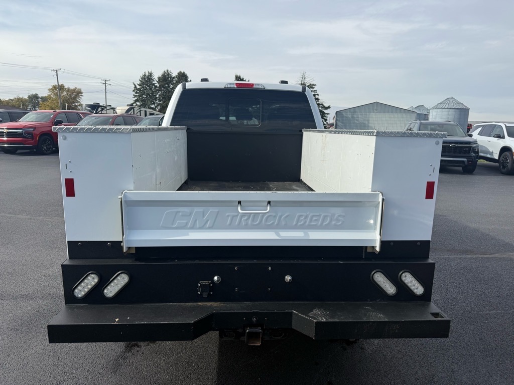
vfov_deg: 56.8
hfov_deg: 71.6
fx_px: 356
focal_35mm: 24
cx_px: 257
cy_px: 192
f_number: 1.78
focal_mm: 6.76
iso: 80
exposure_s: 1/5319
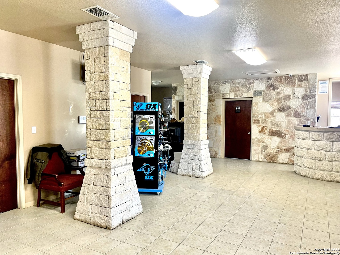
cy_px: 128
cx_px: 170
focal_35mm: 26
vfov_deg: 53.1
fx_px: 255
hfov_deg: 67.3
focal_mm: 4.2
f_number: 1.6
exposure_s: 1/60
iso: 100
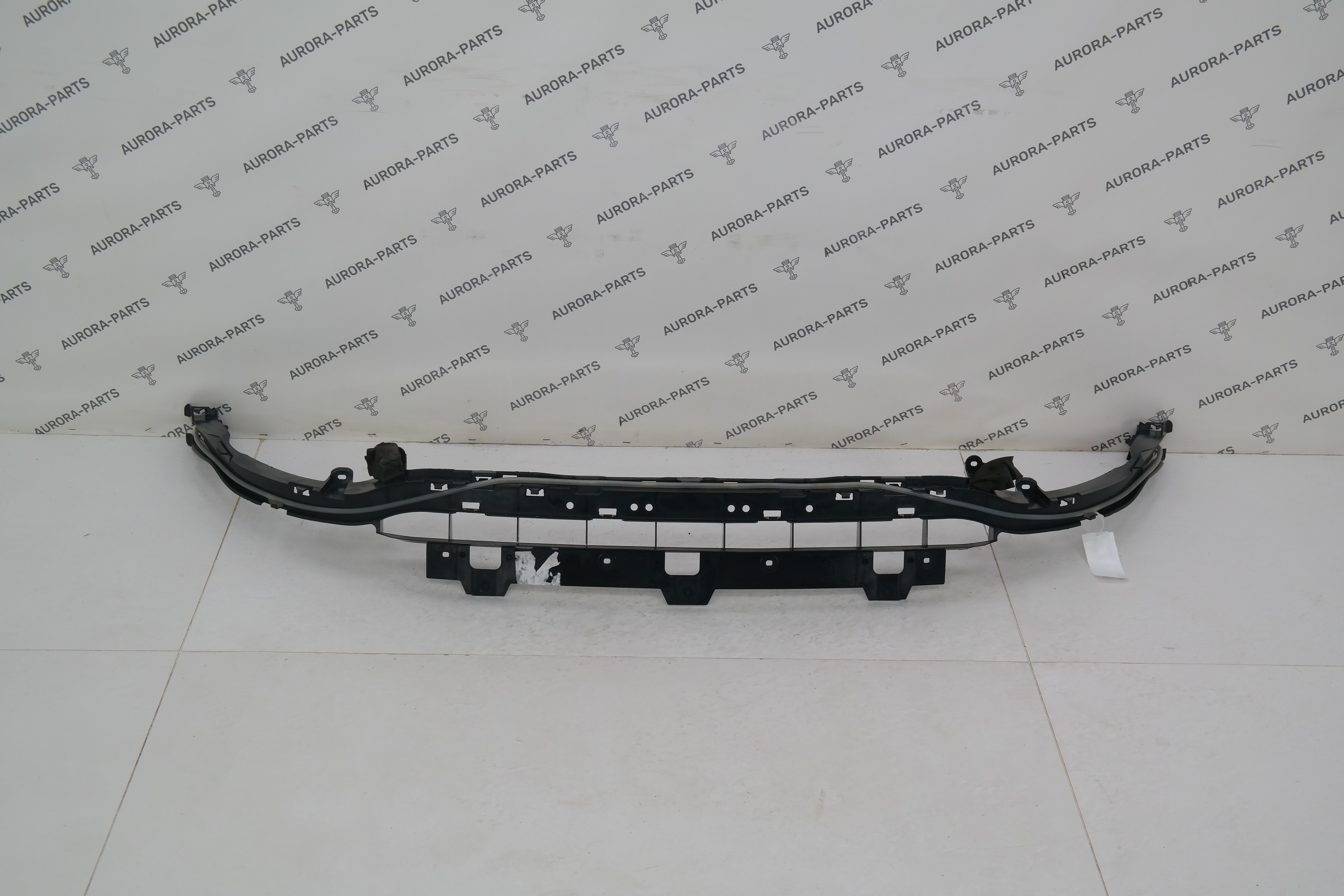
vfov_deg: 30.5
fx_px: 1643
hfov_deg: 44.5
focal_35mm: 44
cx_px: 672
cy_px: 448
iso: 200
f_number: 7.1
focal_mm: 29
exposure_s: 1/50
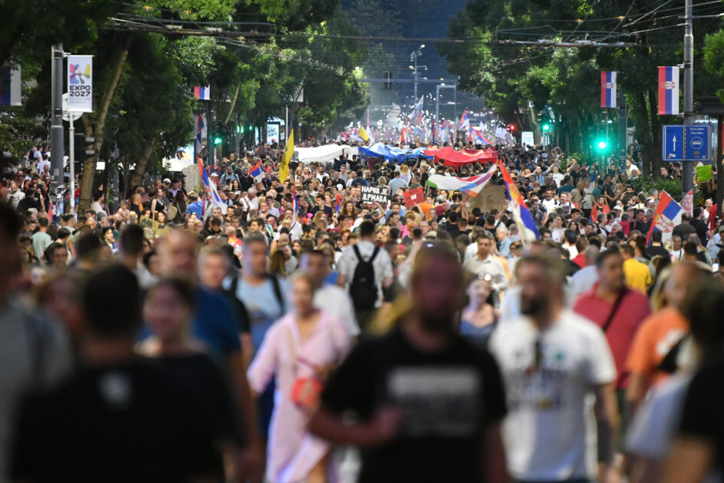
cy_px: 153
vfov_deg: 4.2
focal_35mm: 324
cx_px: 368
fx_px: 6515
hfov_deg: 6.4
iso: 3200
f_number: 3.2
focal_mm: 200
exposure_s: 1/160
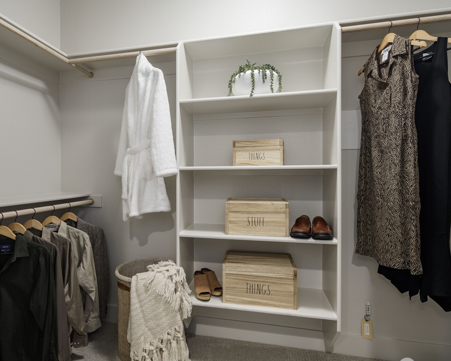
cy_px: 182
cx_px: 187
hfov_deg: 77.0
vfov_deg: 65.5
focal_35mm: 21
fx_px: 280
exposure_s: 1
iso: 200
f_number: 8
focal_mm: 17
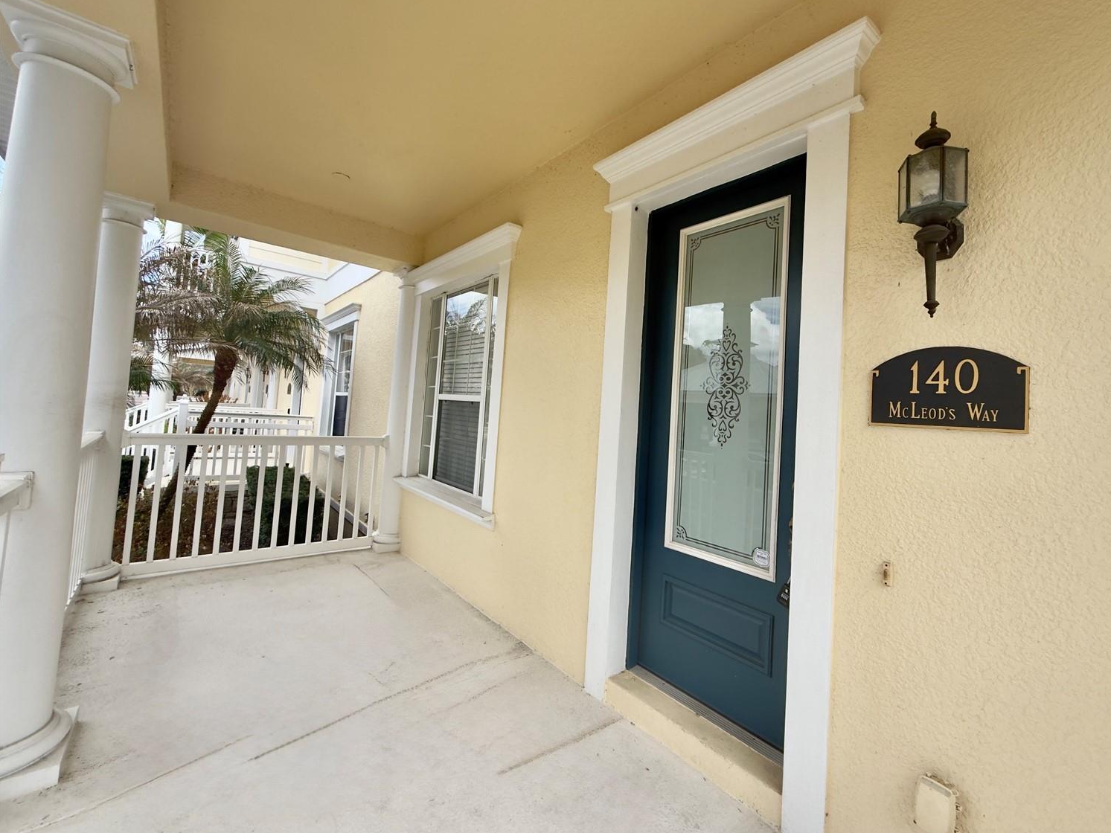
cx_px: 593
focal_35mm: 15
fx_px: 481
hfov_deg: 98.0
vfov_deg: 81.7
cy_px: 391
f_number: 2.2
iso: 40
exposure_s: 1/506
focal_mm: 2.22
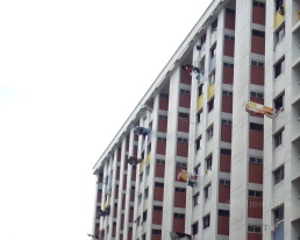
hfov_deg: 23.5
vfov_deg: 19.6
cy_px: 205
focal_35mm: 77
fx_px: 683
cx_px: 313
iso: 80
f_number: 5.6
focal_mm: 6.2
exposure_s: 1/160
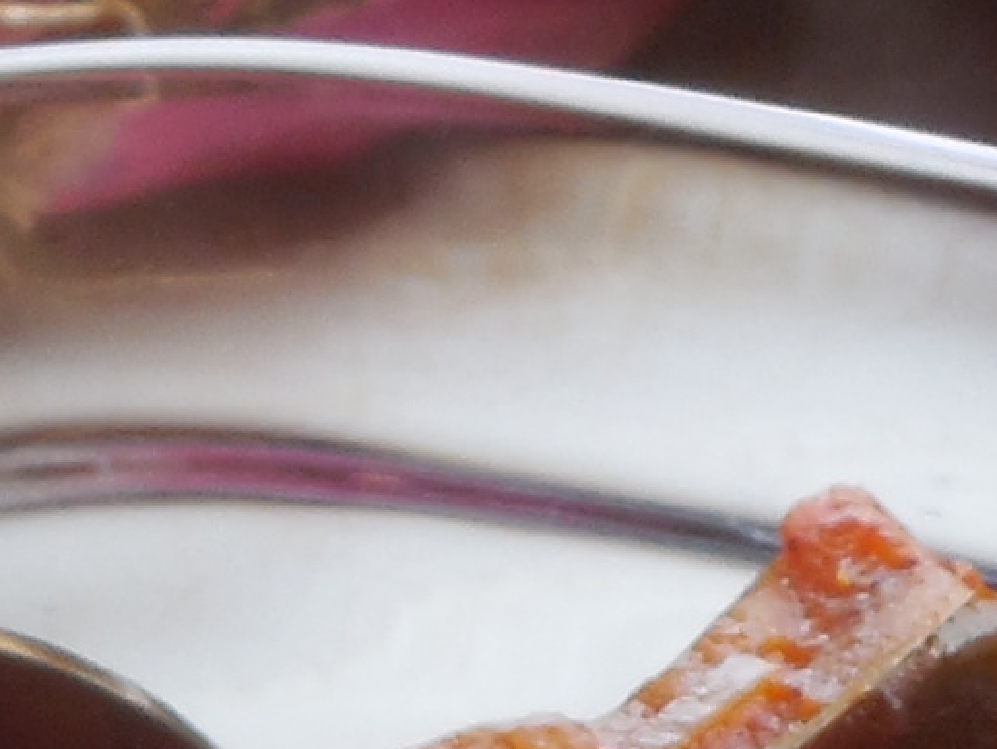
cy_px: 1279
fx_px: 8414
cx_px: 242
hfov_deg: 6.8
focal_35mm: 292
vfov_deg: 5.0
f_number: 3.8
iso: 125
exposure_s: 1/60
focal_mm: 8.2
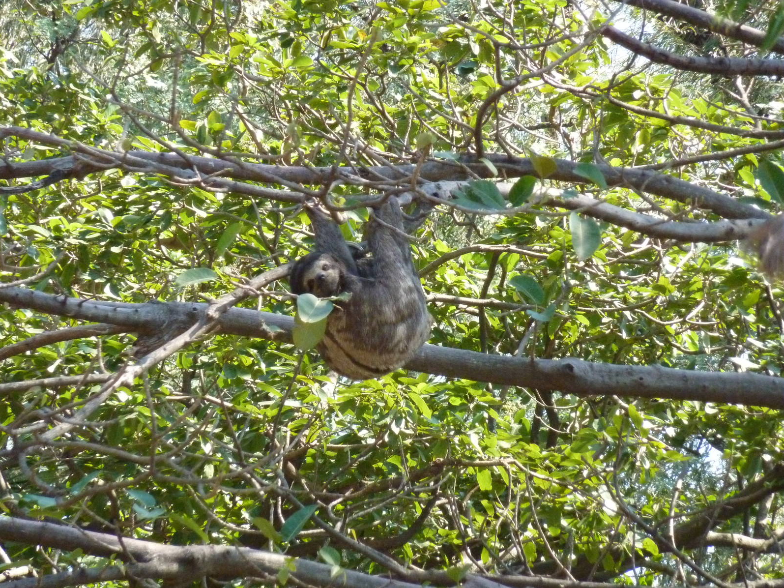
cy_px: 294
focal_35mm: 301
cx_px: 392
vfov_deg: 4.9
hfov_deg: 6.6
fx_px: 6817
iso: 640
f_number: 4.9
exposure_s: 1/500
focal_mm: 49.2
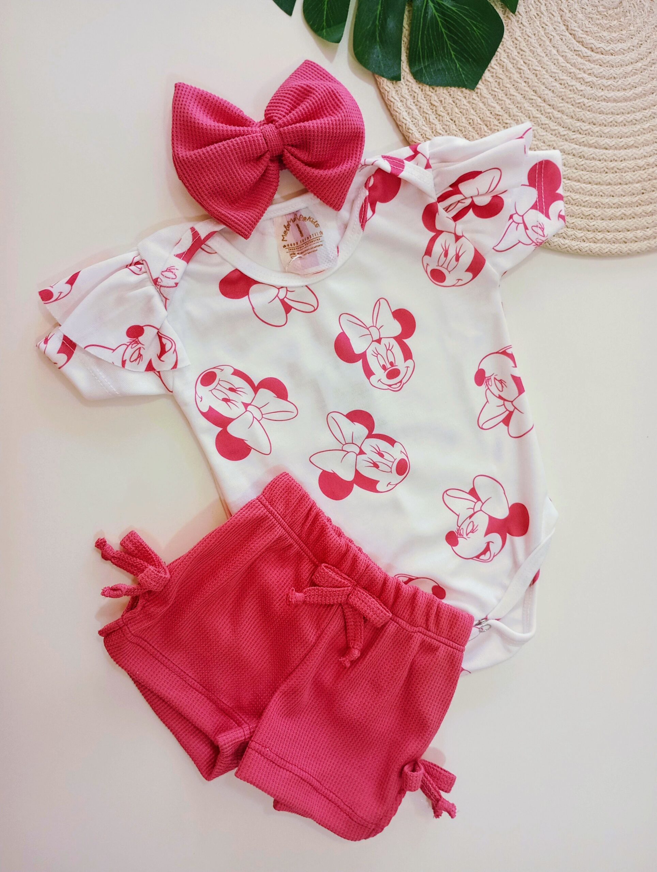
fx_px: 707
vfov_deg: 63.4
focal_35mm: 28
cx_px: 328
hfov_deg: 49.9
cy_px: 436
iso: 306
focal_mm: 4.27
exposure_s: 1/50
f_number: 1.8
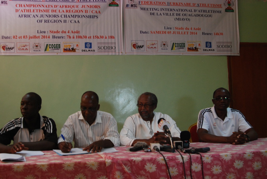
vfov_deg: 37.0
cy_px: 90
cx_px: 134
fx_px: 268
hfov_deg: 53.0
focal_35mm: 36
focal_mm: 24
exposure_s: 1/80
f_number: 4.5
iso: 800
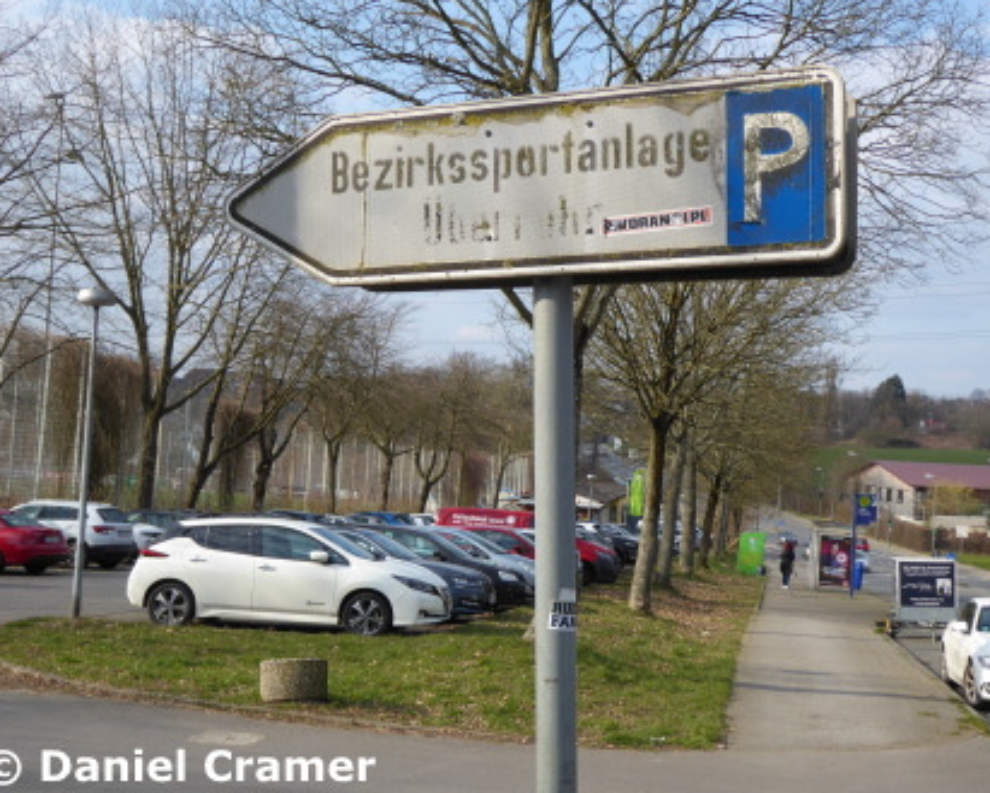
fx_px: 1377
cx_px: 515
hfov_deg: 39.5
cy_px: 390
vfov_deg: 32.1
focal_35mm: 47
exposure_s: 1/400
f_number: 3.9
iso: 80
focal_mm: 7.8
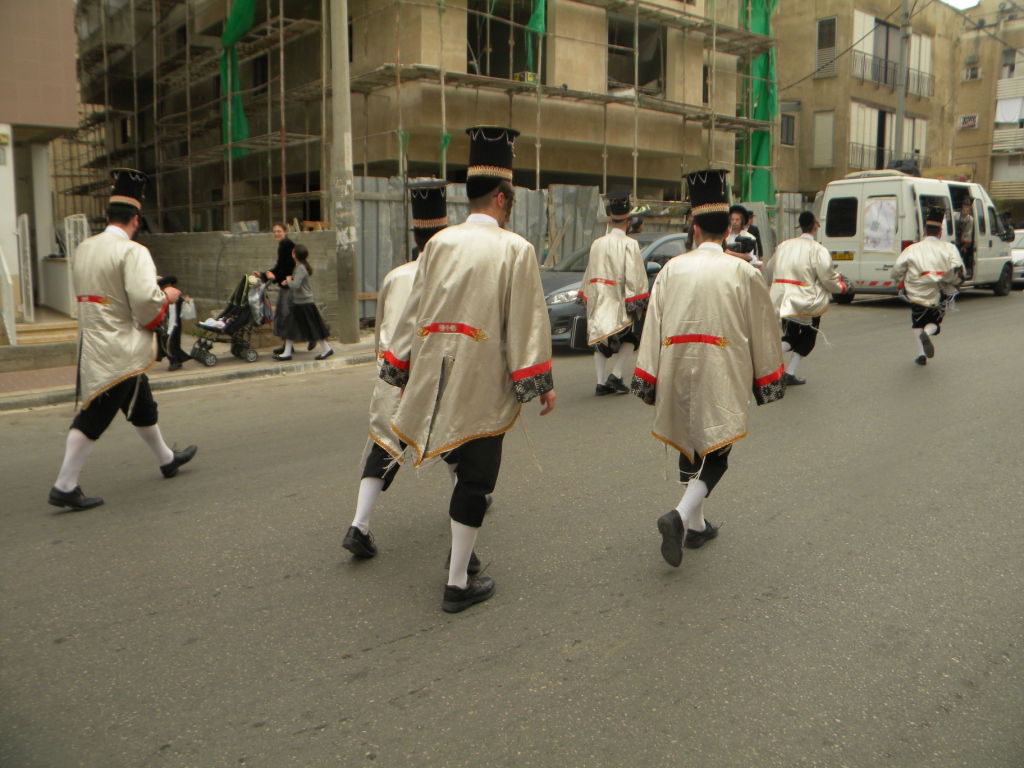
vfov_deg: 49.7
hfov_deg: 63.4
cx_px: 512
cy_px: 384
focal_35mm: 28
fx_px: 828
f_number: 3.5
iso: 93
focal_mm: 5
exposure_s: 1/502
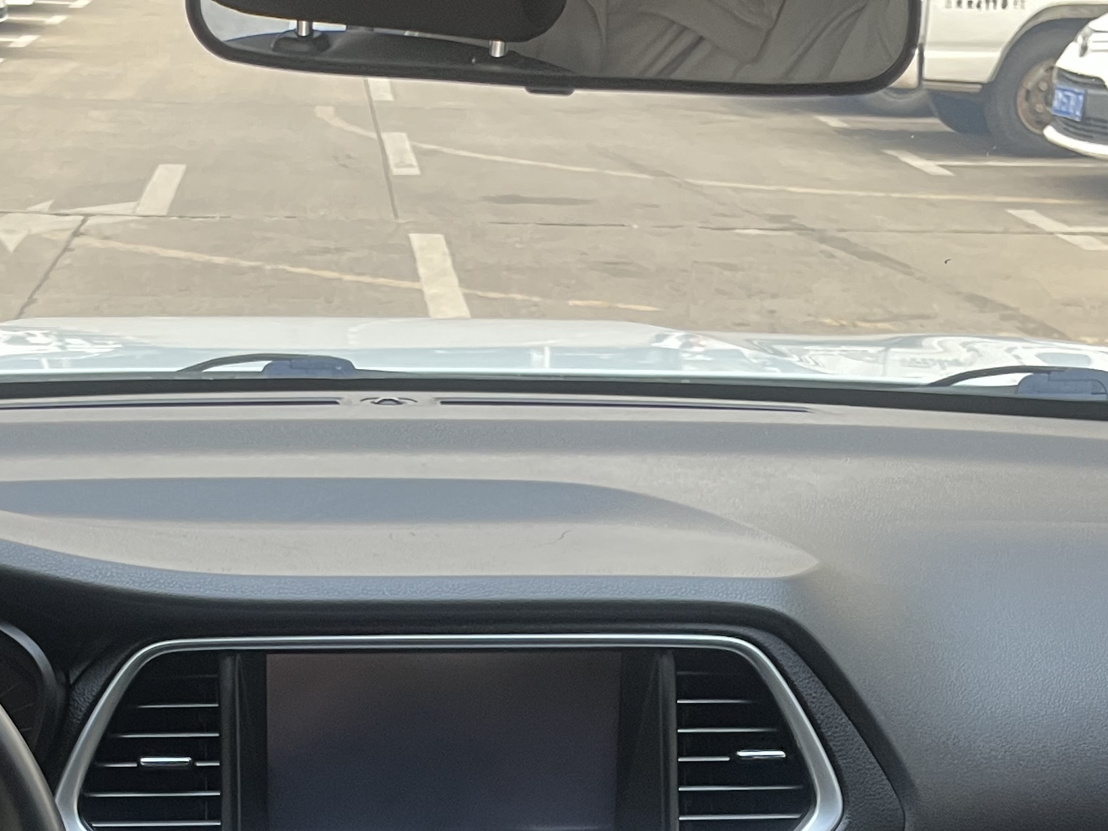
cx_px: 383
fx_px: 2049
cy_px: 893
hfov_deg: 30.1
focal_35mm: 64
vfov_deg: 21.8
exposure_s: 1/50
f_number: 1.6
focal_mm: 5.1
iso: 160
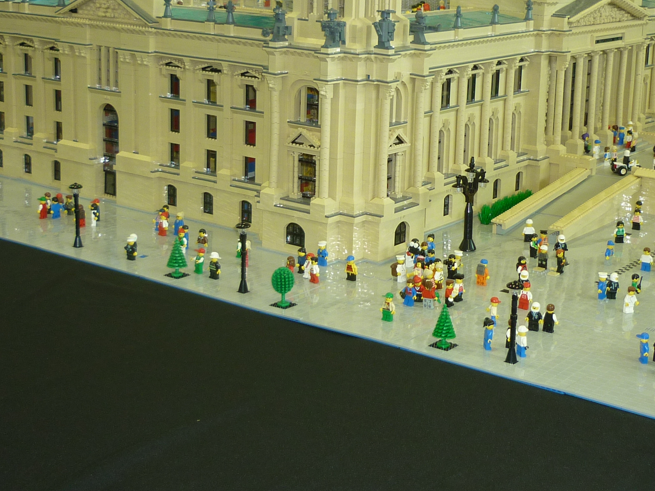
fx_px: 1173
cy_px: 149
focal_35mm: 62
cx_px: 373
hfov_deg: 31.2
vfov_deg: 23.5
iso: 100
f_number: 2.8
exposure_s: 1/30
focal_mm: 5.5
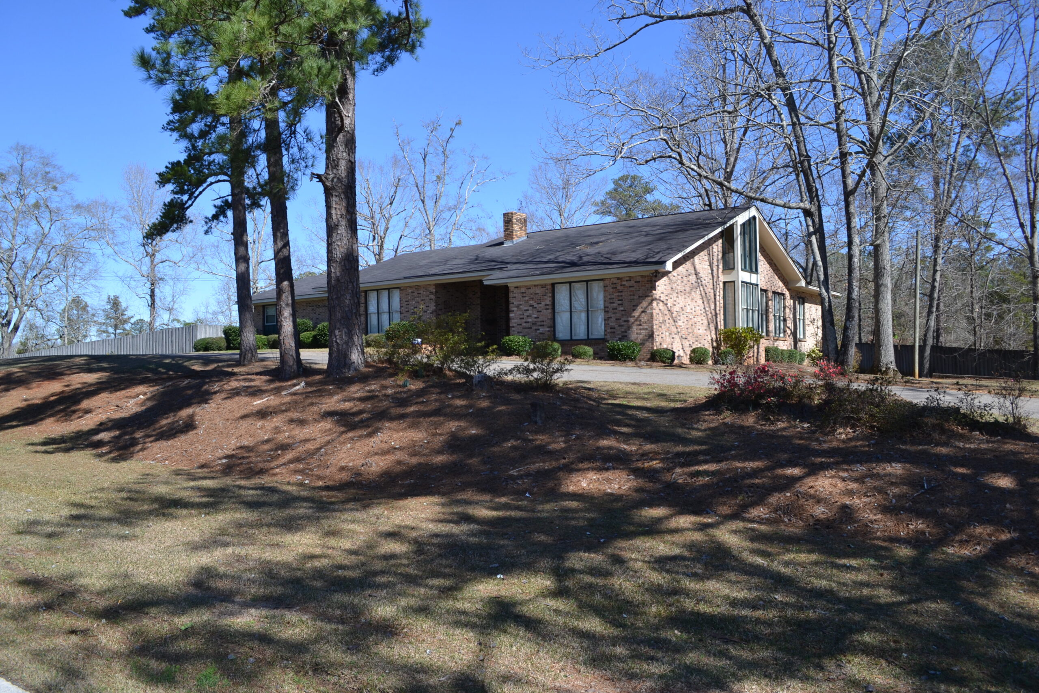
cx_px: 520
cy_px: 346
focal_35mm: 27
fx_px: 779
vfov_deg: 47.9
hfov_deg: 67.4
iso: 100
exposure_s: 1/200
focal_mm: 18
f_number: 7.1
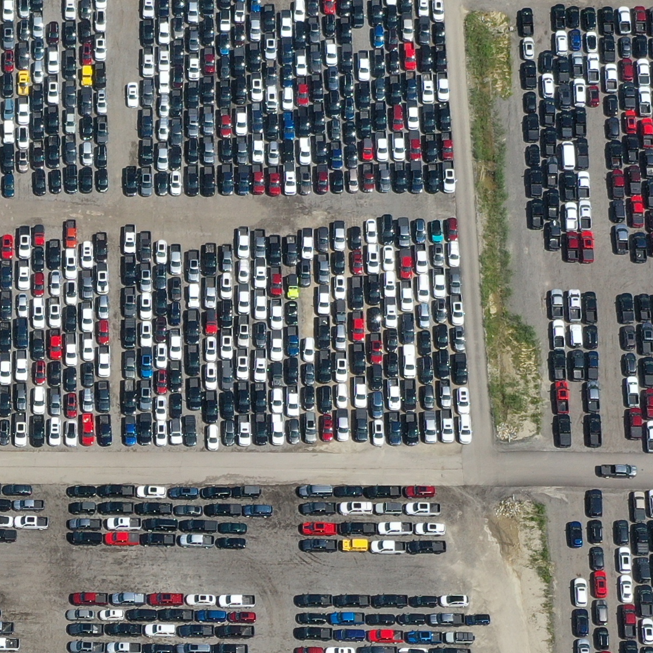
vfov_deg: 15.9
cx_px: -16
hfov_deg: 15.9
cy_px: 670
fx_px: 2284
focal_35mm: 107
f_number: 5.6
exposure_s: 1/500
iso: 100
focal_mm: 10.26
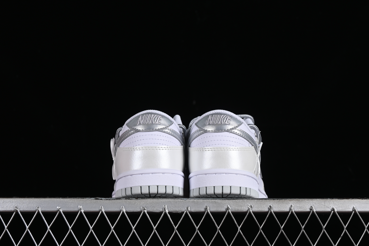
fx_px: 769
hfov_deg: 27.0
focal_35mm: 75
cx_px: 184
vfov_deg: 18.2
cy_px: 123
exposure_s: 1/80
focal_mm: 50
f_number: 8
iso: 160
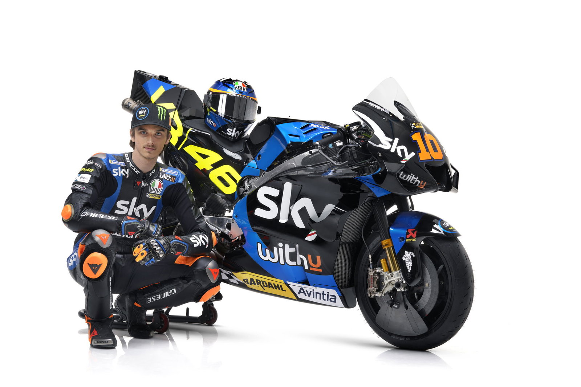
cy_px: 194
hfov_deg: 23.9
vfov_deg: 16.1
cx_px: 290
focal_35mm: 85
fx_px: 1371
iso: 50
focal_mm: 85
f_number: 11
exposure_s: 1/200
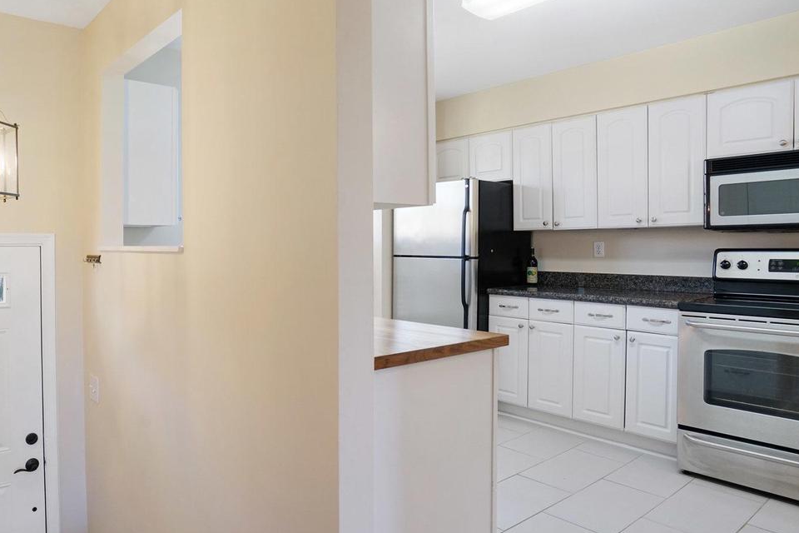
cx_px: 277
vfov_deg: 53.1
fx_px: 533
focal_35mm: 24
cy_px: 248
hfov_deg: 71.9
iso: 1250
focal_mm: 16
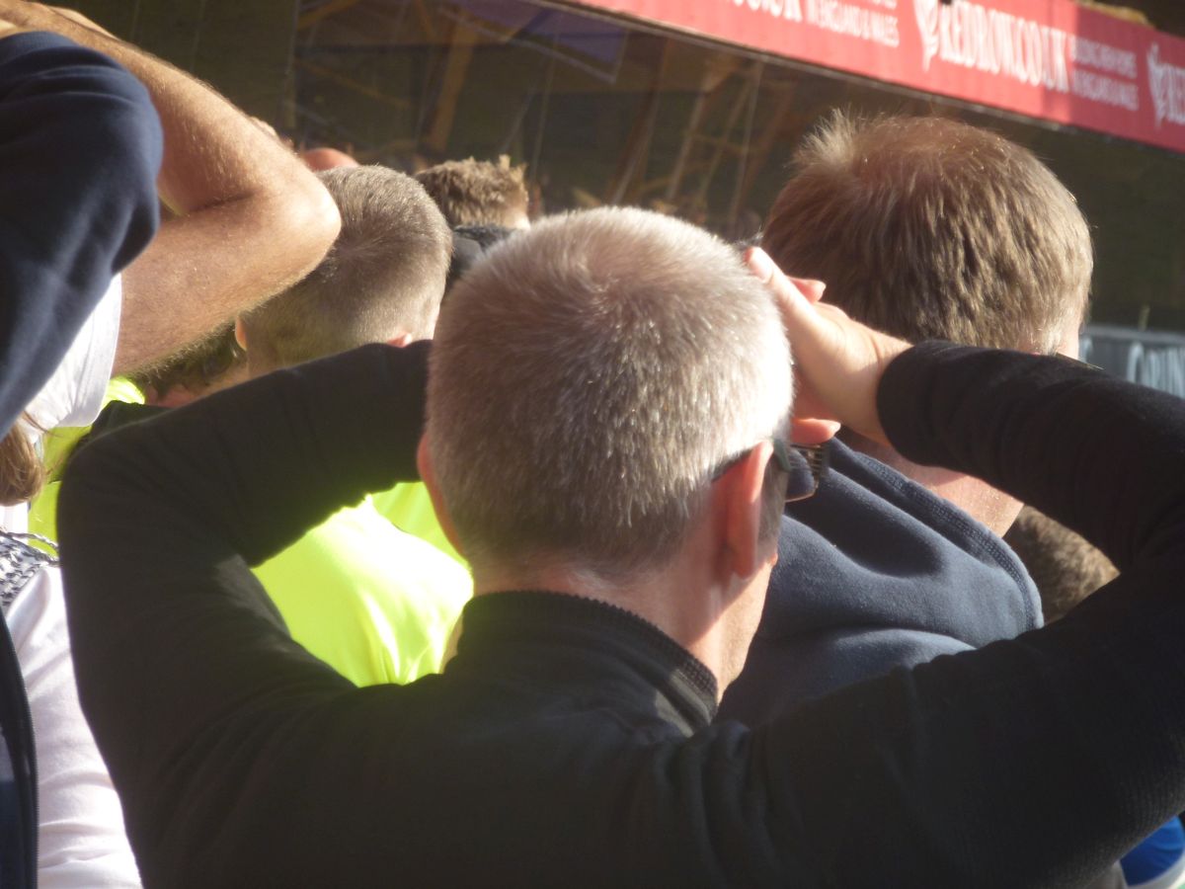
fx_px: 8524
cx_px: 592
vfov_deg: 6.0
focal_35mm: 249
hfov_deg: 8.0
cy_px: 444
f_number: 5.6
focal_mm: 44.5
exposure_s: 1/100
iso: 100
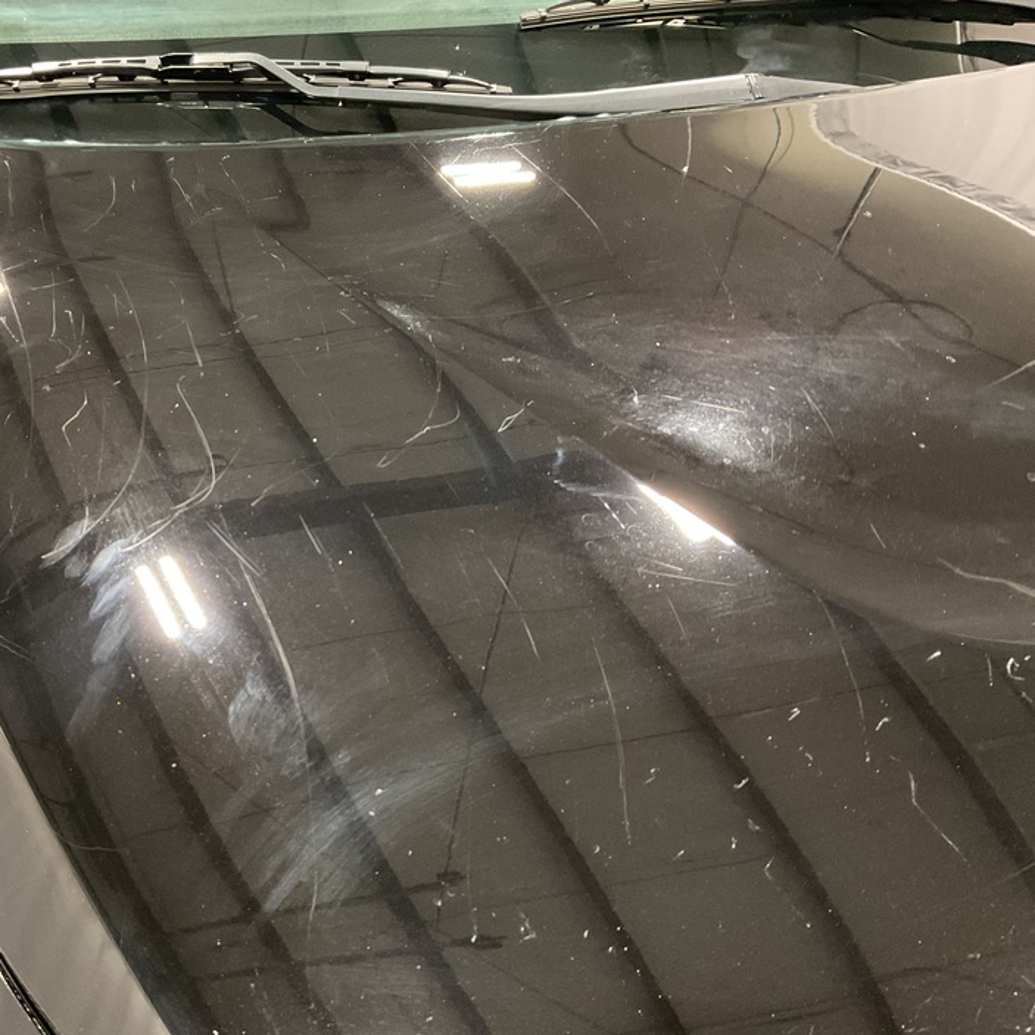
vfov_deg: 47.2
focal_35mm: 35
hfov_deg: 46.4
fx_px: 1184
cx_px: 336
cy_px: 529
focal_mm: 3
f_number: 1.8
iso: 320
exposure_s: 1/40
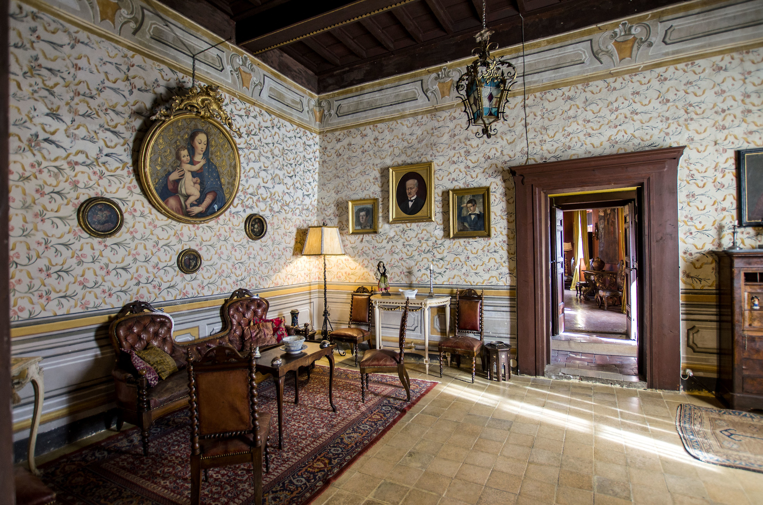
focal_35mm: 17
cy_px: 252
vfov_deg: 69.4
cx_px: 382
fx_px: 365
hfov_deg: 92.6
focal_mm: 11.5
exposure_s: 1/30
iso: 200
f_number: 3.5
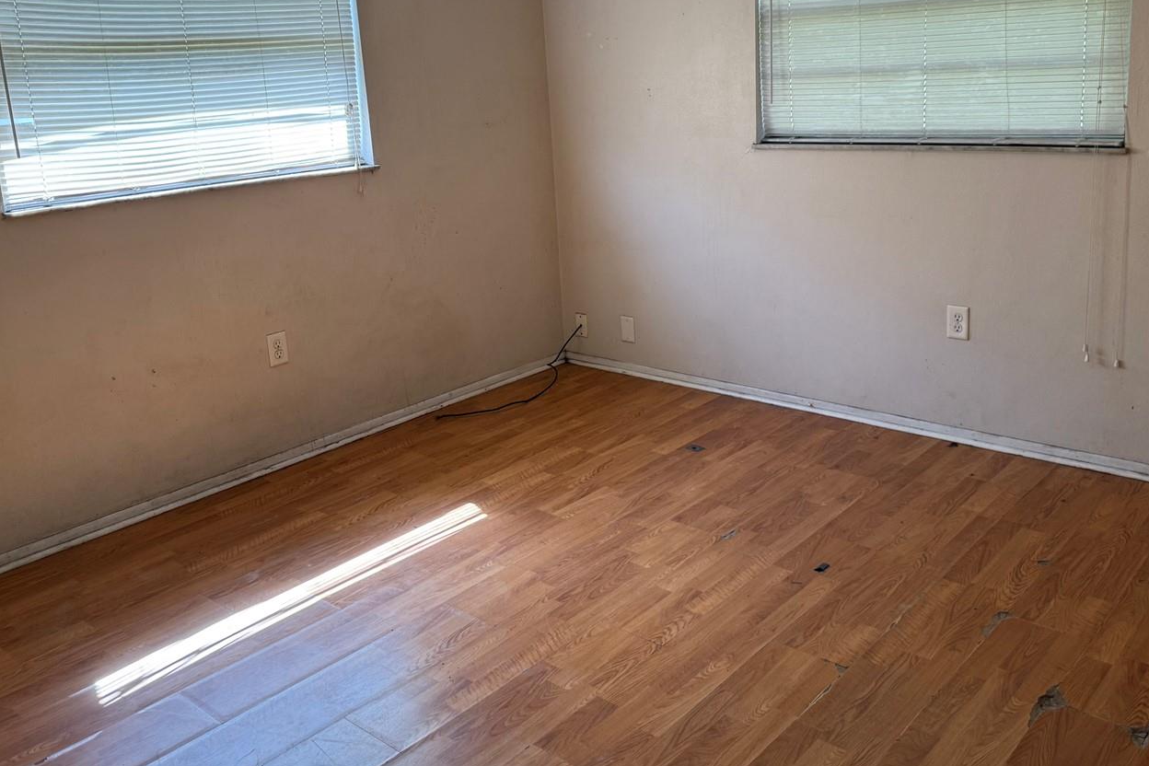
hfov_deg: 58.7
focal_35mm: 32
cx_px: 603
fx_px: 1021
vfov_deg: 40.9
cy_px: 293
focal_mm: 6.76
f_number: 1.78
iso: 125
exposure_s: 1/120
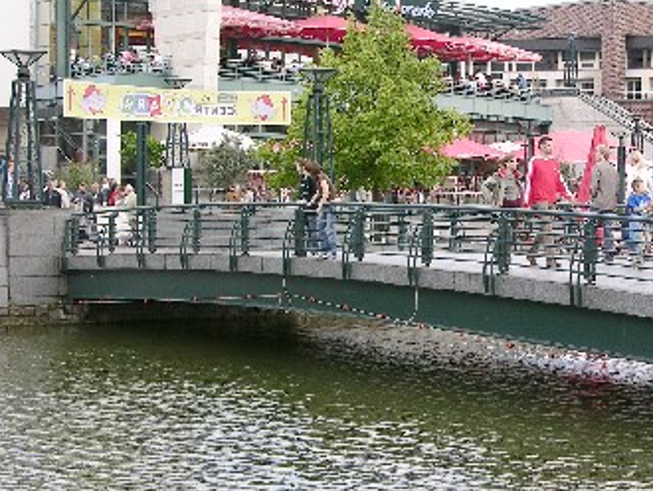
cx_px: 492
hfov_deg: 20.3
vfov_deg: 15.4
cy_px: 271
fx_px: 1812
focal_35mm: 96
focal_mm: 13.7
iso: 50
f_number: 4.9
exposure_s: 1/64.9
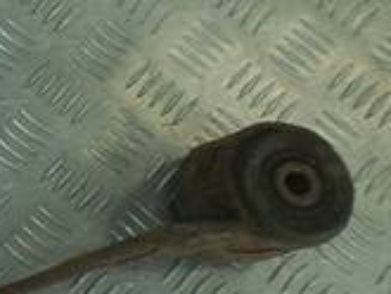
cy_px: -19
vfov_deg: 9.5
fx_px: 1752
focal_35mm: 155
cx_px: -784
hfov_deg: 9.7
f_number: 1.8
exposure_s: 1/50
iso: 40
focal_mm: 4.6
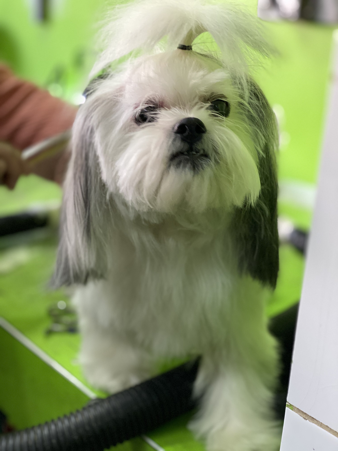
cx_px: 169
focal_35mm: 52
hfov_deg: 28.0
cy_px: 226
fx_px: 677
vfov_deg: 36.8
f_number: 2
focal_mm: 6
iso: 250
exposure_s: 1/71
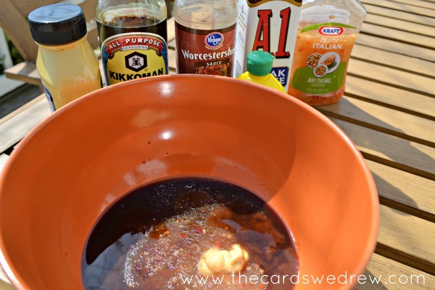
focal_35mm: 33
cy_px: 145
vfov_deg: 40.0
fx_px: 399
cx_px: 218
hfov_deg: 57.2
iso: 100
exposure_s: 1/250
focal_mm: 22
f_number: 8
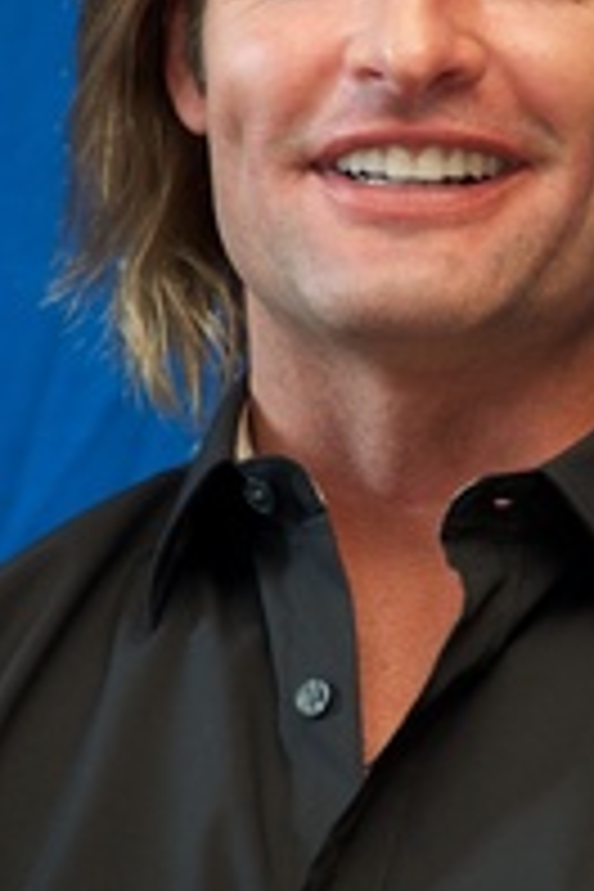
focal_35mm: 404
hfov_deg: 3.4
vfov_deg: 5.1
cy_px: 292
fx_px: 9998
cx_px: 504
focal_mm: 200
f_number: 5.6
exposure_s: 1/60
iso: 1250
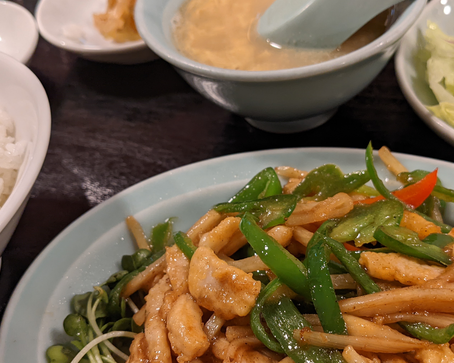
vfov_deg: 35.6
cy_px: 205
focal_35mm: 42
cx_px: 252
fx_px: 564
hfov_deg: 43.8
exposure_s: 1/25
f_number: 1.73
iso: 219
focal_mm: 4.38
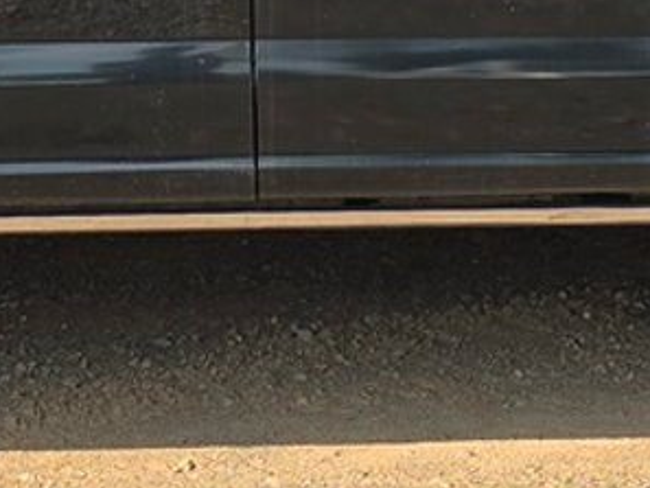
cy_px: -386
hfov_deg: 16.8
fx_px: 2198
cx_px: 281
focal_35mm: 117
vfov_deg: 11.7
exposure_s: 1/414
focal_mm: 6.3
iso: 12
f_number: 1.7
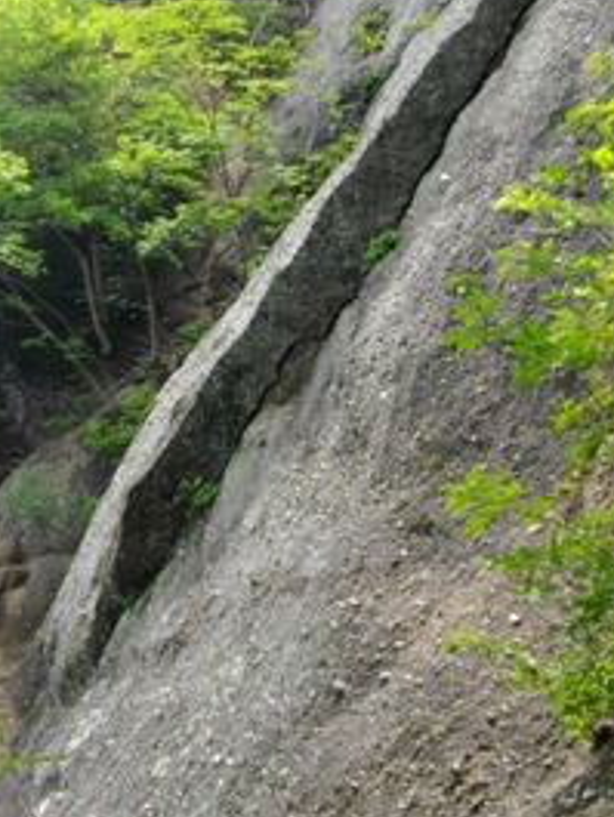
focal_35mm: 54
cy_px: 398
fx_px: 1276
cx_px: 194
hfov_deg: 26.9
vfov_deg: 35.5
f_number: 2.9
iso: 100
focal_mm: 5.7
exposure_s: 1/320
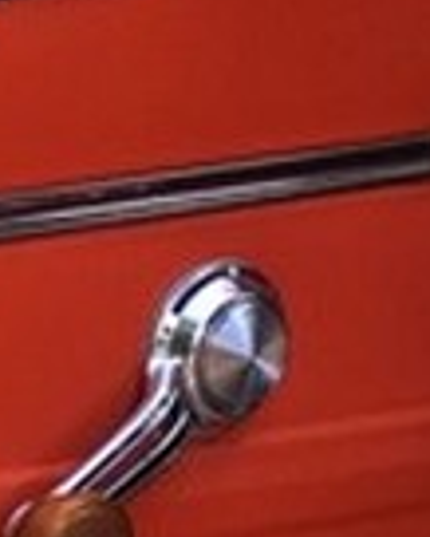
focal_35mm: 213
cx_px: -1251
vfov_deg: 8.9
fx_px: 3385
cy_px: 758
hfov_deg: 6.1
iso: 25
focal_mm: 4.15
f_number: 2.2
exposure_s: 1/173
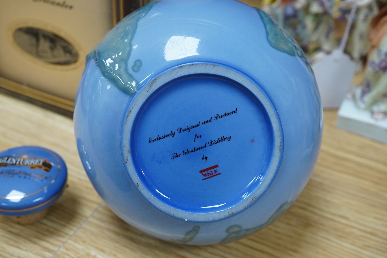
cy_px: 129
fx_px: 484
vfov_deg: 29.9
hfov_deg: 43.6
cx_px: 194
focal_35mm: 45
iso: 2500
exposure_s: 1/200
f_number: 9
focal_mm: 30
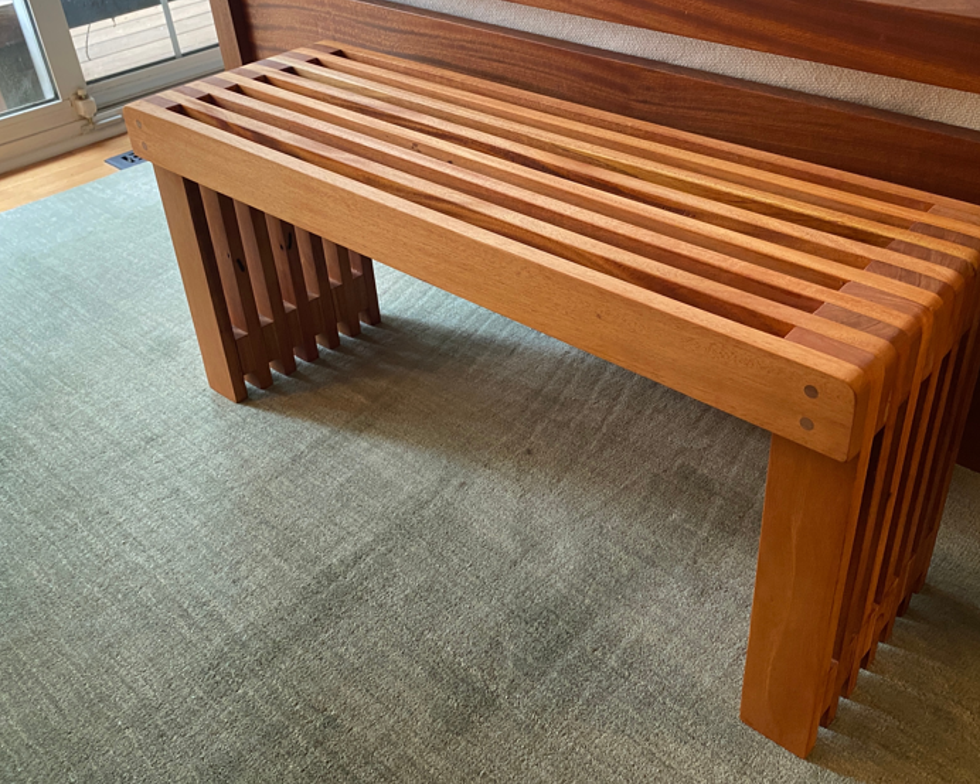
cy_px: 332
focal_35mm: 33
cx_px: 559
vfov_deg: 44.4
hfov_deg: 54.0
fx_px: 957
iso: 320
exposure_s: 1/60
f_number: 1.8
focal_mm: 4.25
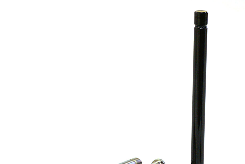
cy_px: 121
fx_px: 865
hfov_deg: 16.1
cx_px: 80
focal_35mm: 127
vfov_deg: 10.8
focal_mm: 50
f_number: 16
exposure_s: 1/8
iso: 800
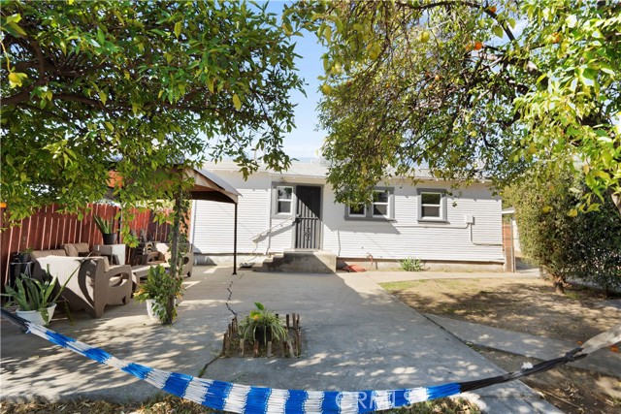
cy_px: 207
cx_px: 310
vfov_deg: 73.8
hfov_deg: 96.7
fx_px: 276
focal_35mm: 16
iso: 100
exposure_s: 1/40
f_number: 9
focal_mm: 16
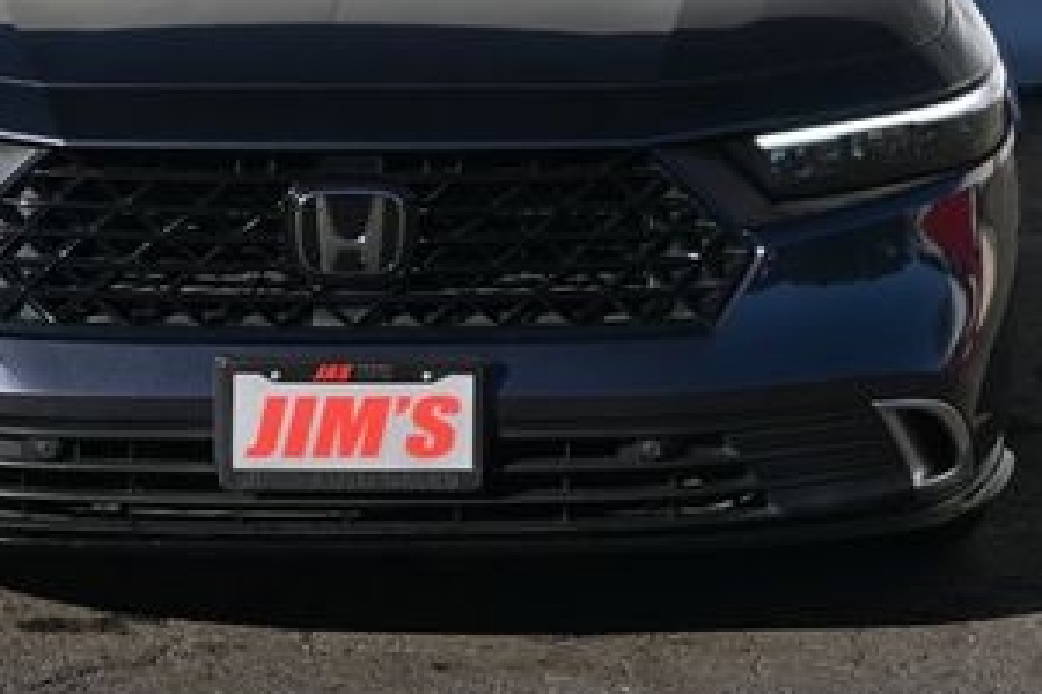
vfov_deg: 10.4
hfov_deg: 15.6
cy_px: -17
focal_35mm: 131
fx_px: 3793
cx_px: 326
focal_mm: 41
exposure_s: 1/250
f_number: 5.6
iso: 100
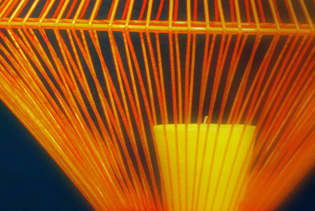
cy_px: -6
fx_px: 3784
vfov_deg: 3.2
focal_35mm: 432
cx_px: 59
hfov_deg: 4.8
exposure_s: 1/80
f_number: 9
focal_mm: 62
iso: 3200
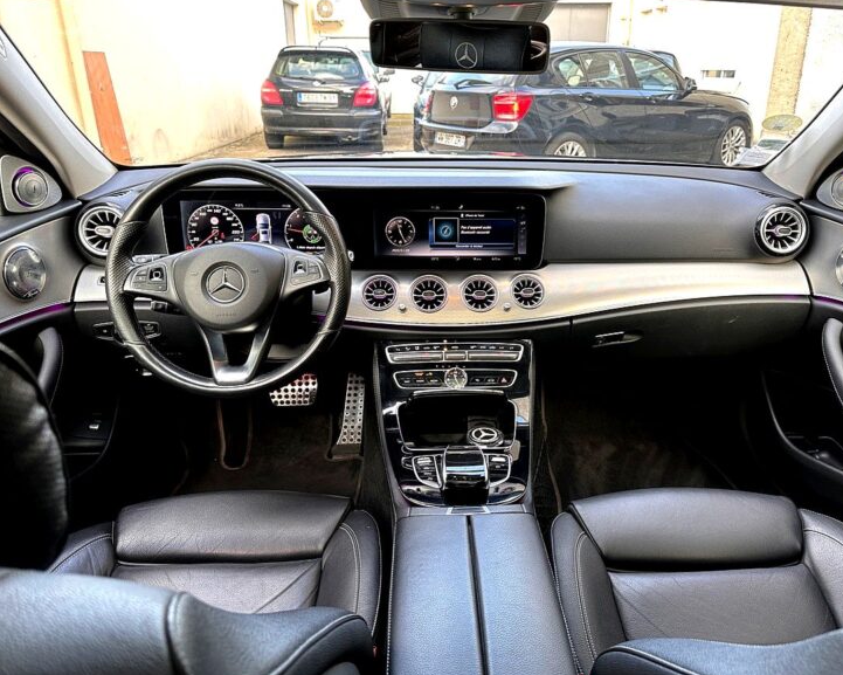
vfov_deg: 54.9
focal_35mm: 26
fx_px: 649
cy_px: 347
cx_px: 467
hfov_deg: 65.8
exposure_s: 1/113
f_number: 1.78
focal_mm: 6.86
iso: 160
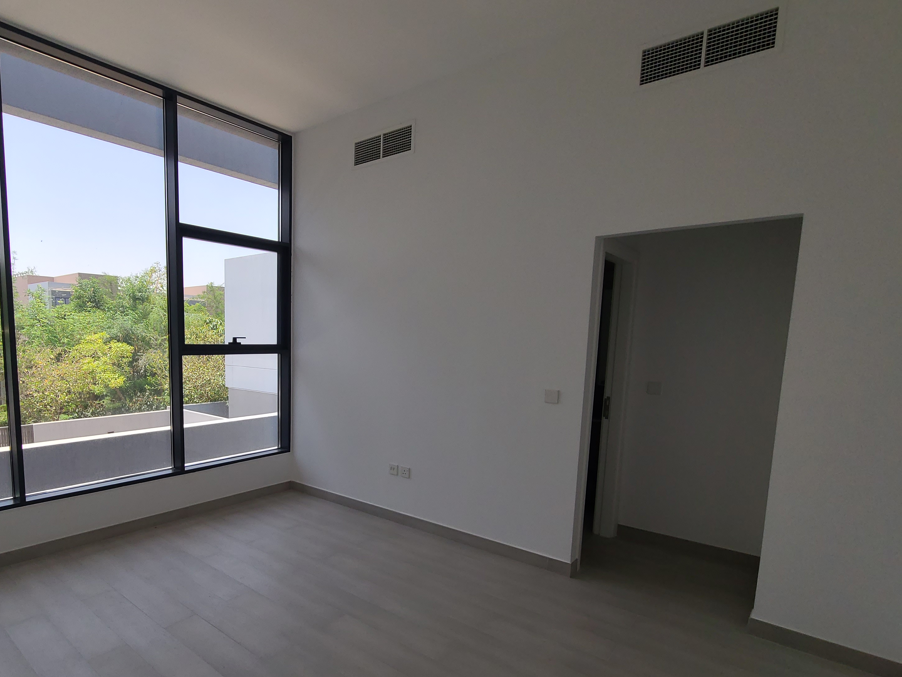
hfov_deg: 85.7
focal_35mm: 18
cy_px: 409
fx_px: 469
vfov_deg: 70.8
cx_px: 328
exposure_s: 1/132
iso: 50
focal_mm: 2.2
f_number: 2.2
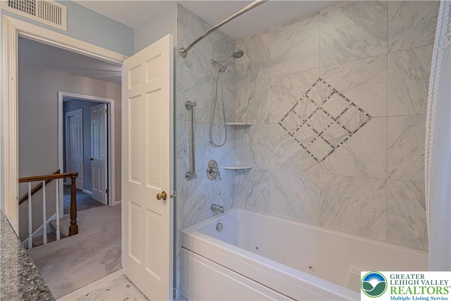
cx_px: 226
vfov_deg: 73.7
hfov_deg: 96.7
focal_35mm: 16
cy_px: 150
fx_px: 200
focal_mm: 16
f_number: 5
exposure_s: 1/800
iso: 800
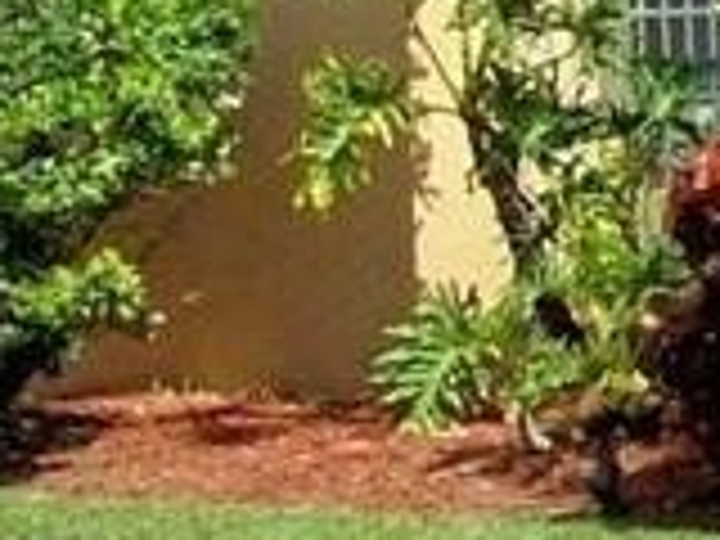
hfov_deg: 8.0
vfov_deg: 6.4
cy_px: 117
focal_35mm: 231
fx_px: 4805
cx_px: 1688
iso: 80
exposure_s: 1/561
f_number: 4.8
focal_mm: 6
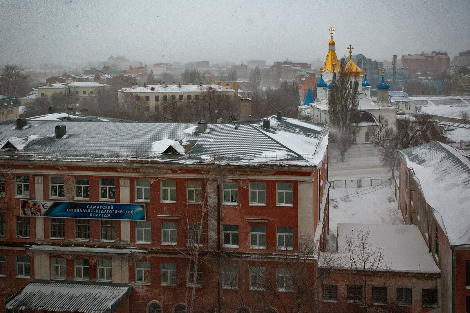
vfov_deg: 43.5
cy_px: 156
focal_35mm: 30
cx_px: 235
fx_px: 391
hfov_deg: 62.0
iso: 1600
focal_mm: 20
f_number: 8
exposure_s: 1/800
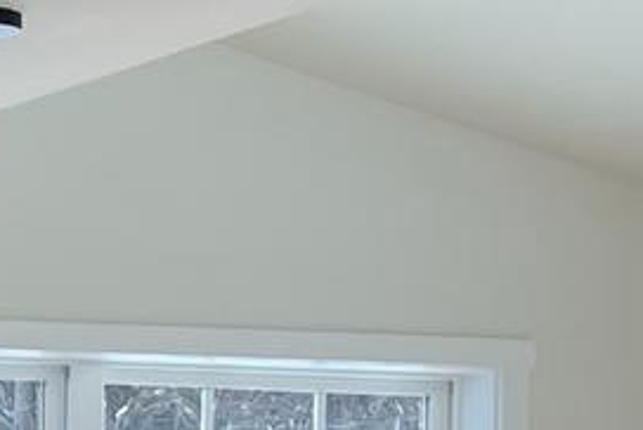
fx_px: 3916
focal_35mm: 219
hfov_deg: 8.5
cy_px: 643
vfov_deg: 6.2
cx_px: -938
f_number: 1.8
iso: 25
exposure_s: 1/208
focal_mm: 3.99
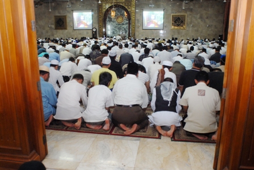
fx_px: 212
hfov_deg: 61.9
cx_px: 127
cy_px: 85
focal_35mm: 30
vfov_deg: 43.7
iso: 400
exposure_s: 1/25
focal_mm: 20
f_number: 3.2
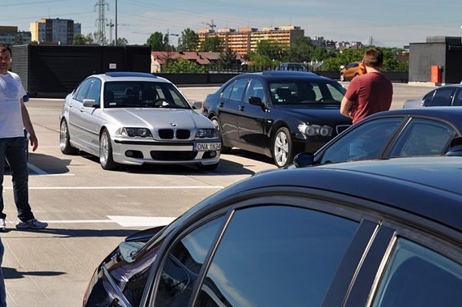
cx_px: 158
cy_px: 108
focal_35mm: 84
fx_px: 1076
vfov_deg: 16.2
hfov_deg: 24.1
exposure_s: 1/400
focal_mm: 40
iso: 200
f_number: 10
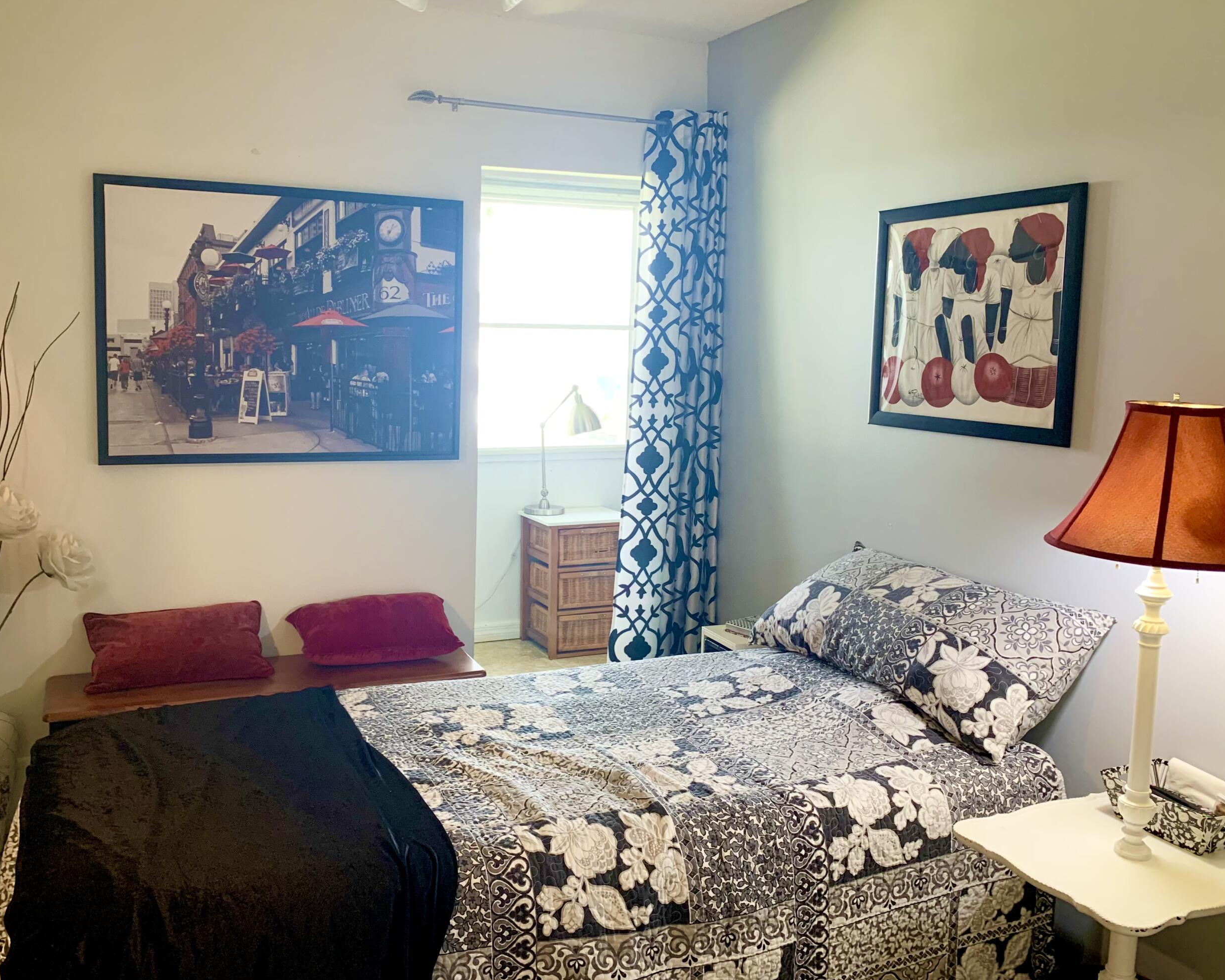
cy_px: 473
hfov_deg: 57.1
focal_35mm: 31
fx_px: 1124
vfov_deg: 47.1
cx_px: 571
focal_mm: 4.25
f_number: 1.8
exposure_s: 1/60
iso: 160
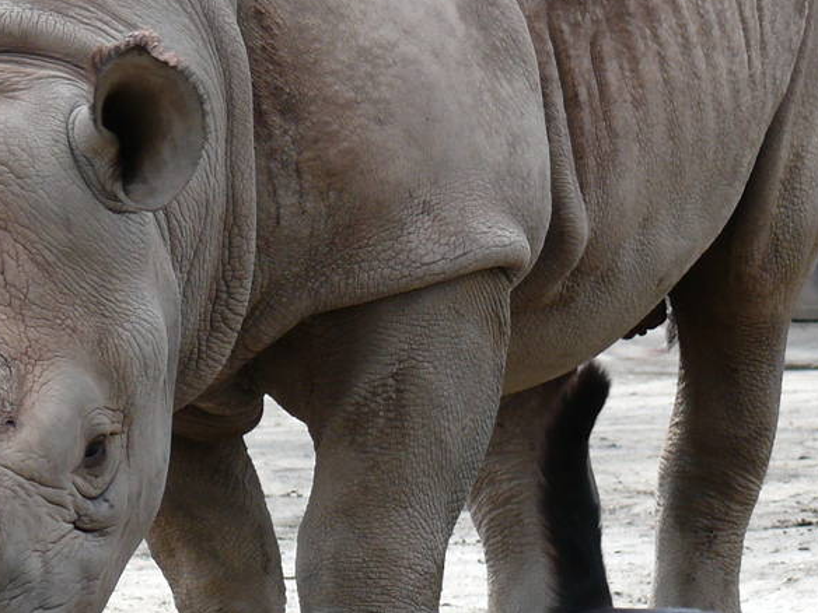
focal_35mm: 285
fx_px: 6735
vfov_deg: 5.2
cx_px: 455
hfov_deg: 7.0
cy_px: 225
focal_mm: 22
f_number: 4
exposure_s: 1/250
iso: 100
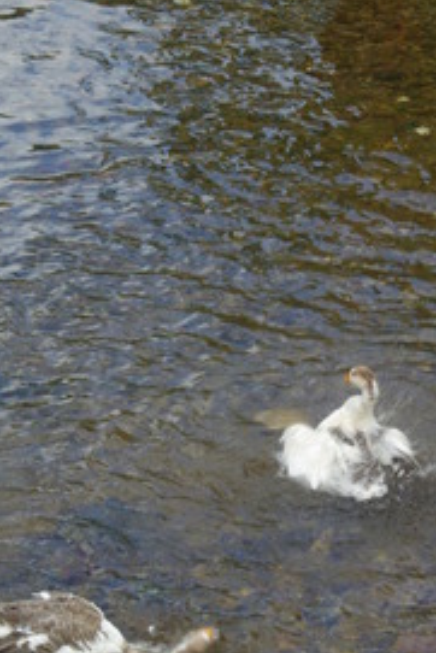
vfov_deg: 11.0
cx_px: 224
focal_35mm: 186
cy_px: 251
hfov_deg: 7.4
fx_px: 3374
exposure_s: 1/90
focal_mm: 70
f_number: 9.5
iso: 100
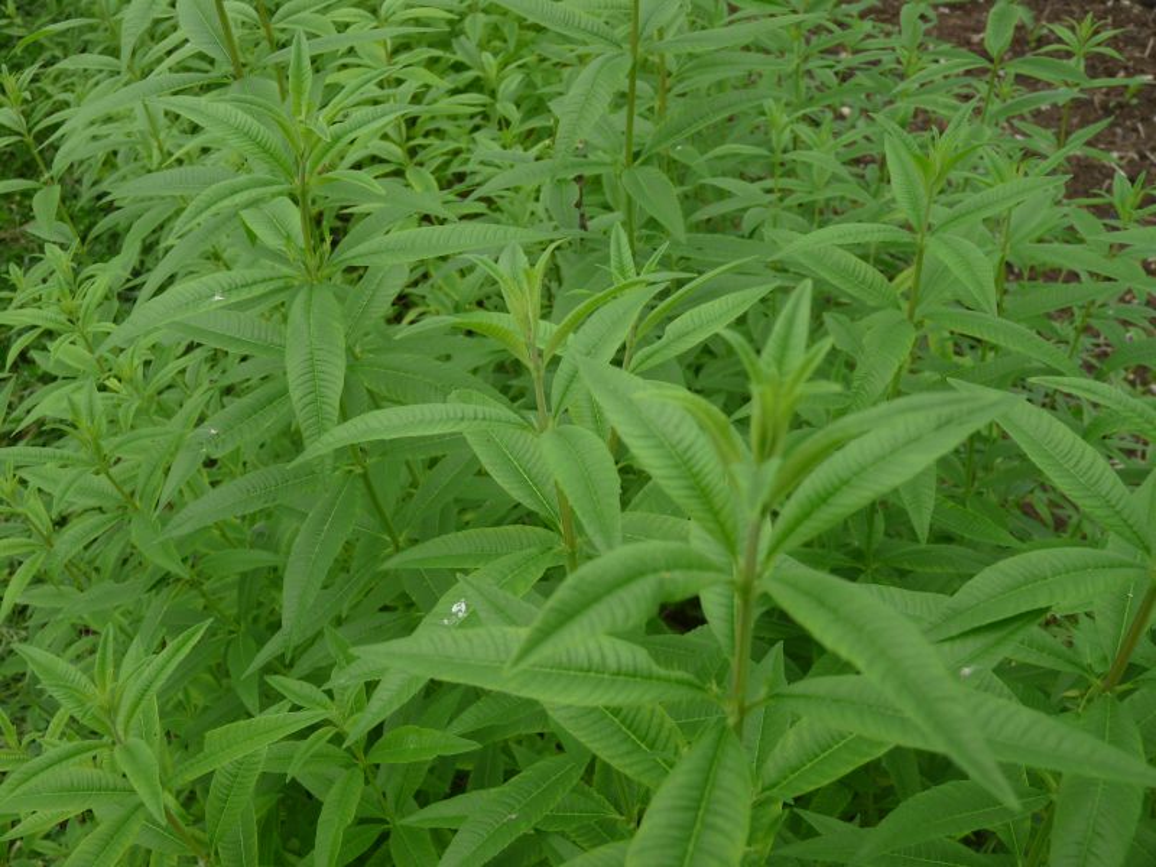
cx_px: 578
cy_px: 434
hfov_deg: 45.8
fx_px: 1369
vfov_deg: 35.1
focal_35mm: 41
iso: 100
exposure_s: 1/80
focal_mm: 7.3
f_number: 3
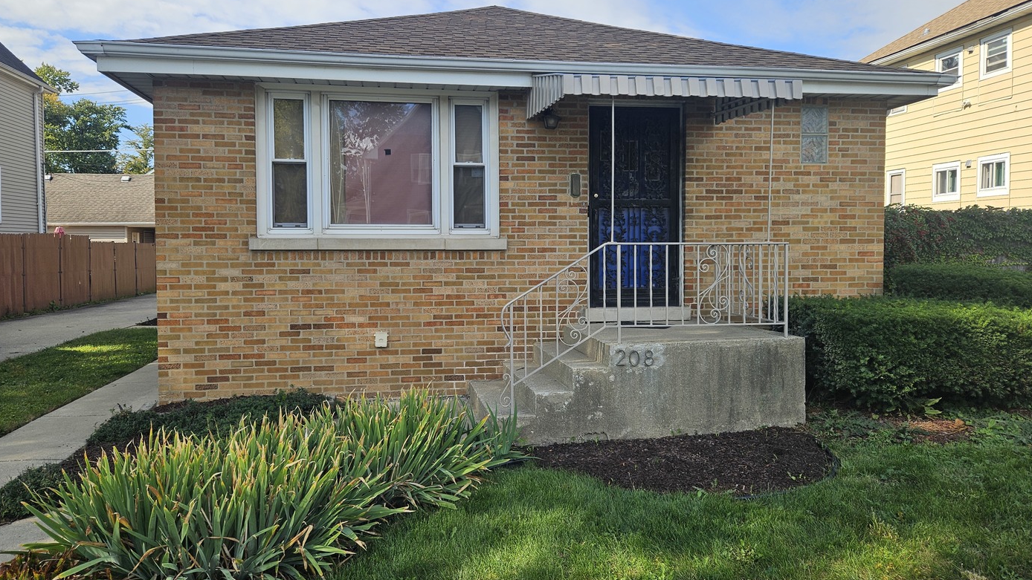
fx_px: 712
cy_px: 259
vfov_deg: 44.3
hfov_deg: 71.9
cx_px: 513
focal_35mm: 26
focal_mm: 5.4
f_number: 1.8
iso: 25
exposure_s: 1/976
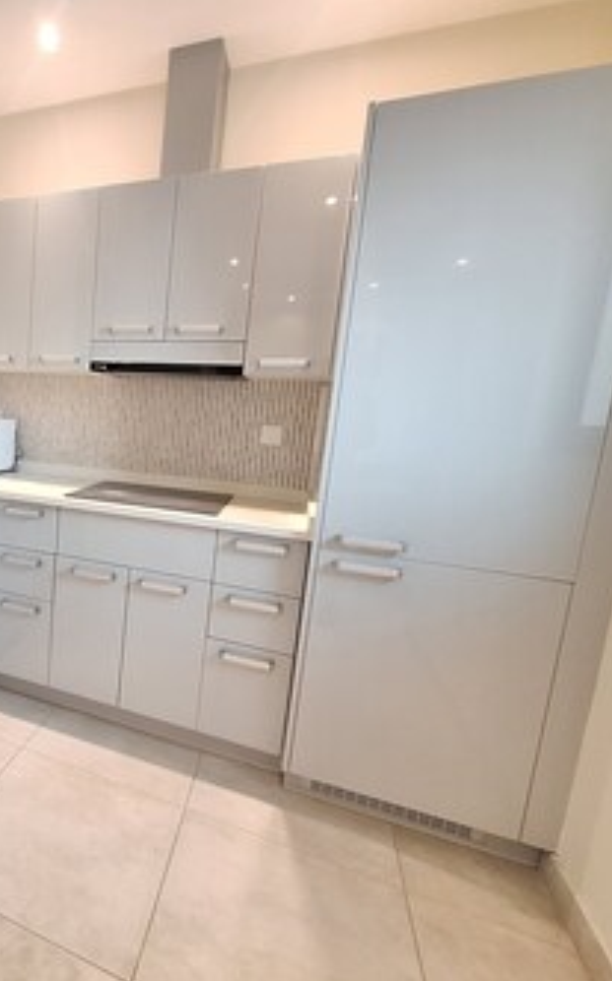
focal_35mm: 19
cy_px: 480
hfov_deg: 52.9
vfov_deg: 88.0
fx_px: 508
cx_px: 40
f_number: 2.2
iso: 200
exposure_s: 1/25
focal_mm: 1.74
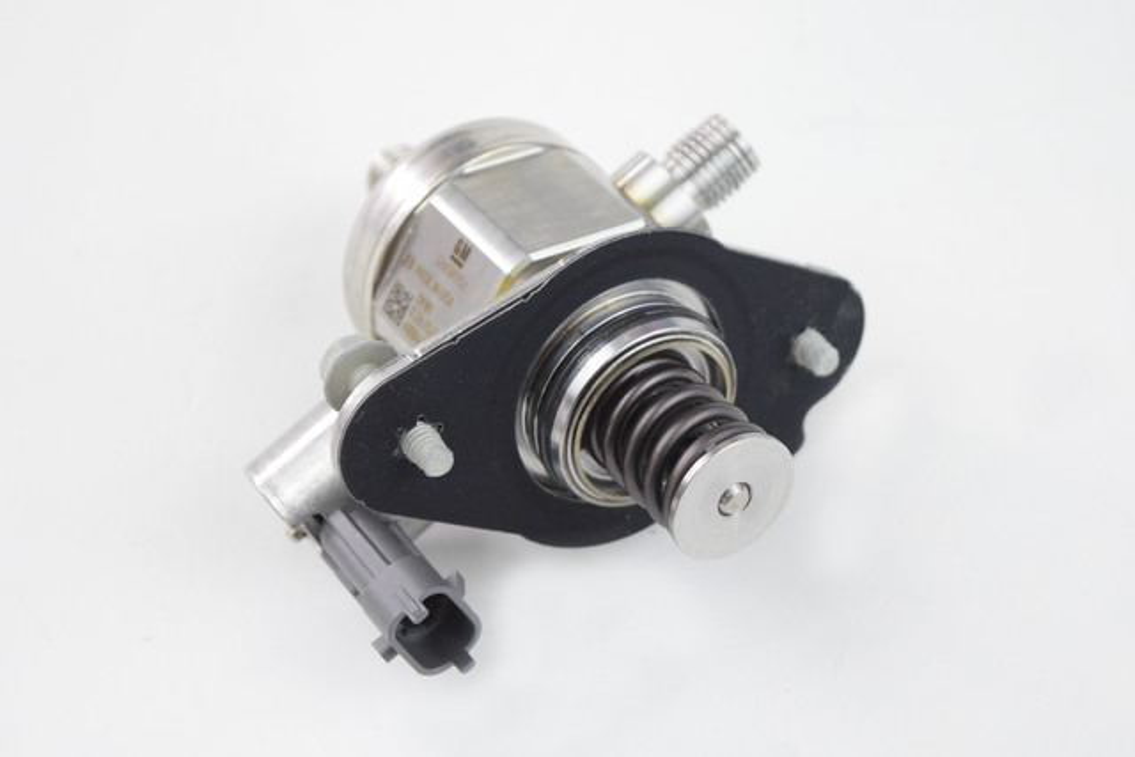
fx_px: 2460
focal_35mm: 78
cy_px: 378
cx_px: 568
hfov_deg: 26.0
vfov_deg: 17.5
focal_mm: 52
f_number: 5.6
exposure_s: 1/60
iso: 2800
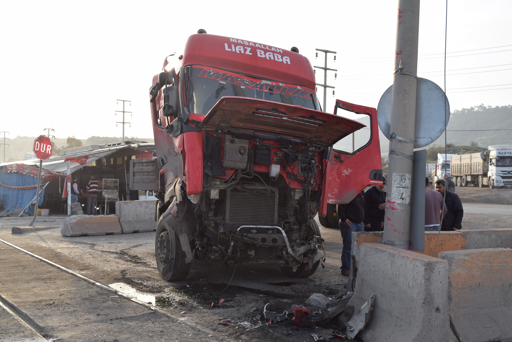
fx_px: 555
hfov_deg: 49.5
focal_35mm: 39
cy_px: 171
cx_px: 256
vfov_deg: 34.3
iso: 100
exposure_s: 1/160
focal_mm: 26
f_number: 6.3
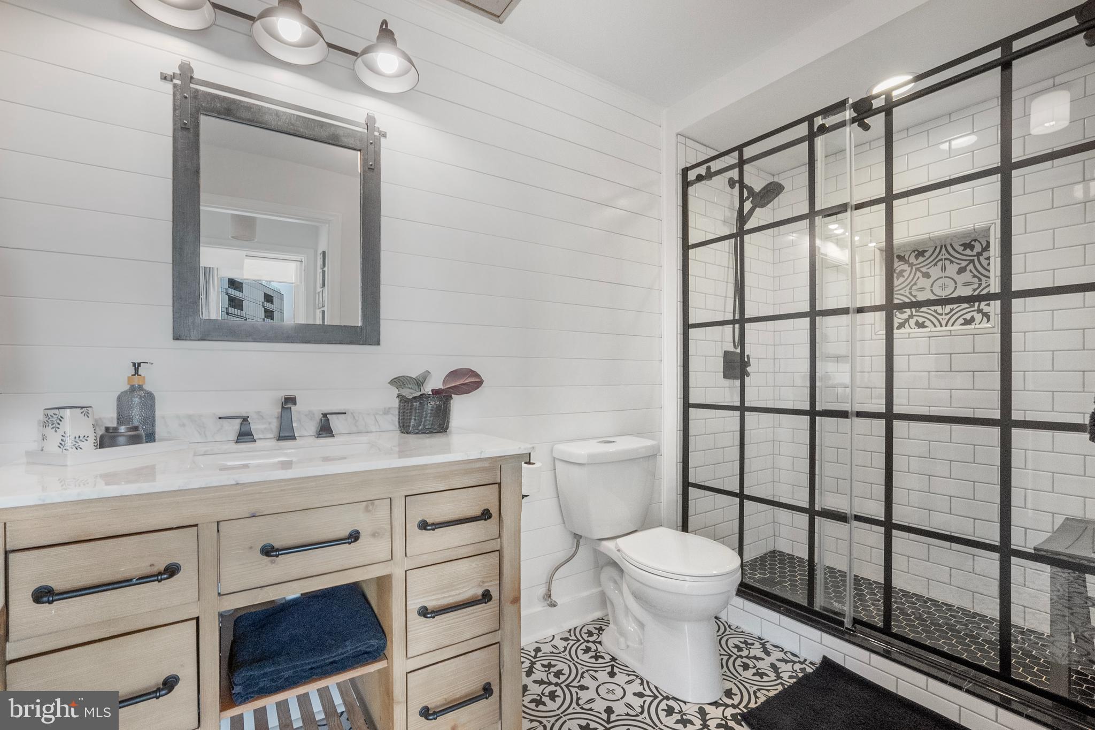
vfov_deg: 77.3
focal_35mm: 15
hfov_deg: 100.4
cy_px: 365
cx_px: 548
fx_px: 456
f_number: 8
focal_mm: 10
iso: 1600
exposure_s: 1/30
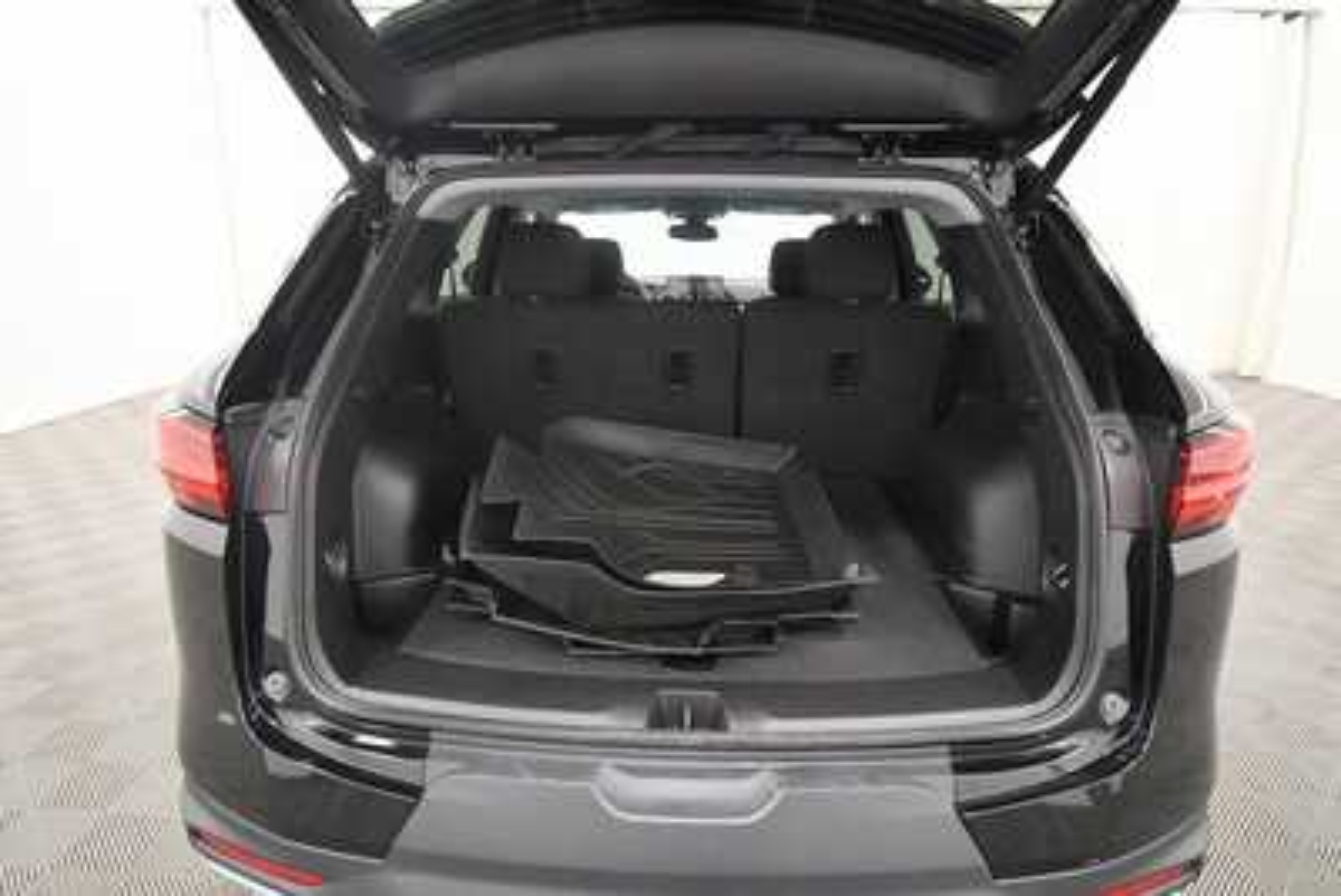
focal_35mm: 21
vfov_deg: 59.5
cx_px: 670
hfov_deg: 81.2
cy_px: 448
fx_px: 782
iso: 3200
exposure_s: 1/125
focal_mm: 14
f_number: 5
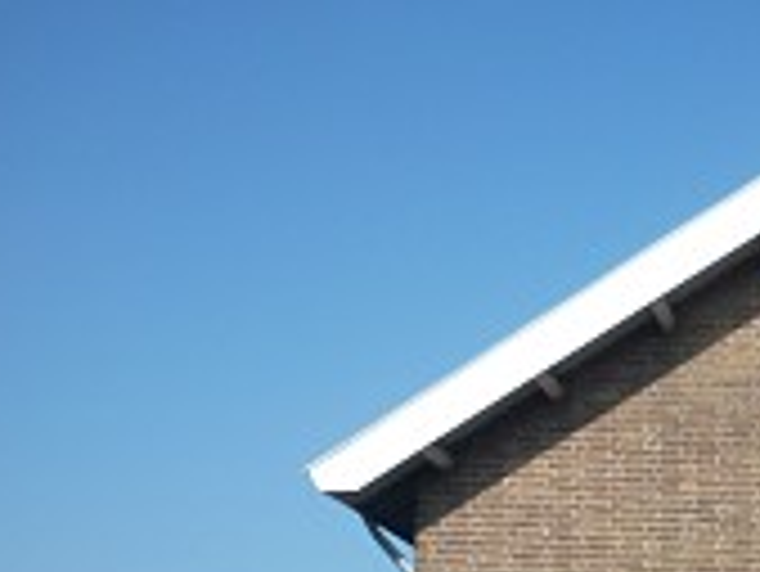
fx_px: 1933
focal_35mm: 88
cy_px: 680
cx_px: 769
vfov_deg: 16.2
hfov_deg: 21.4
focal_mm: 5.5
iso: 80
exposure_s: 1/200
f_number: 8
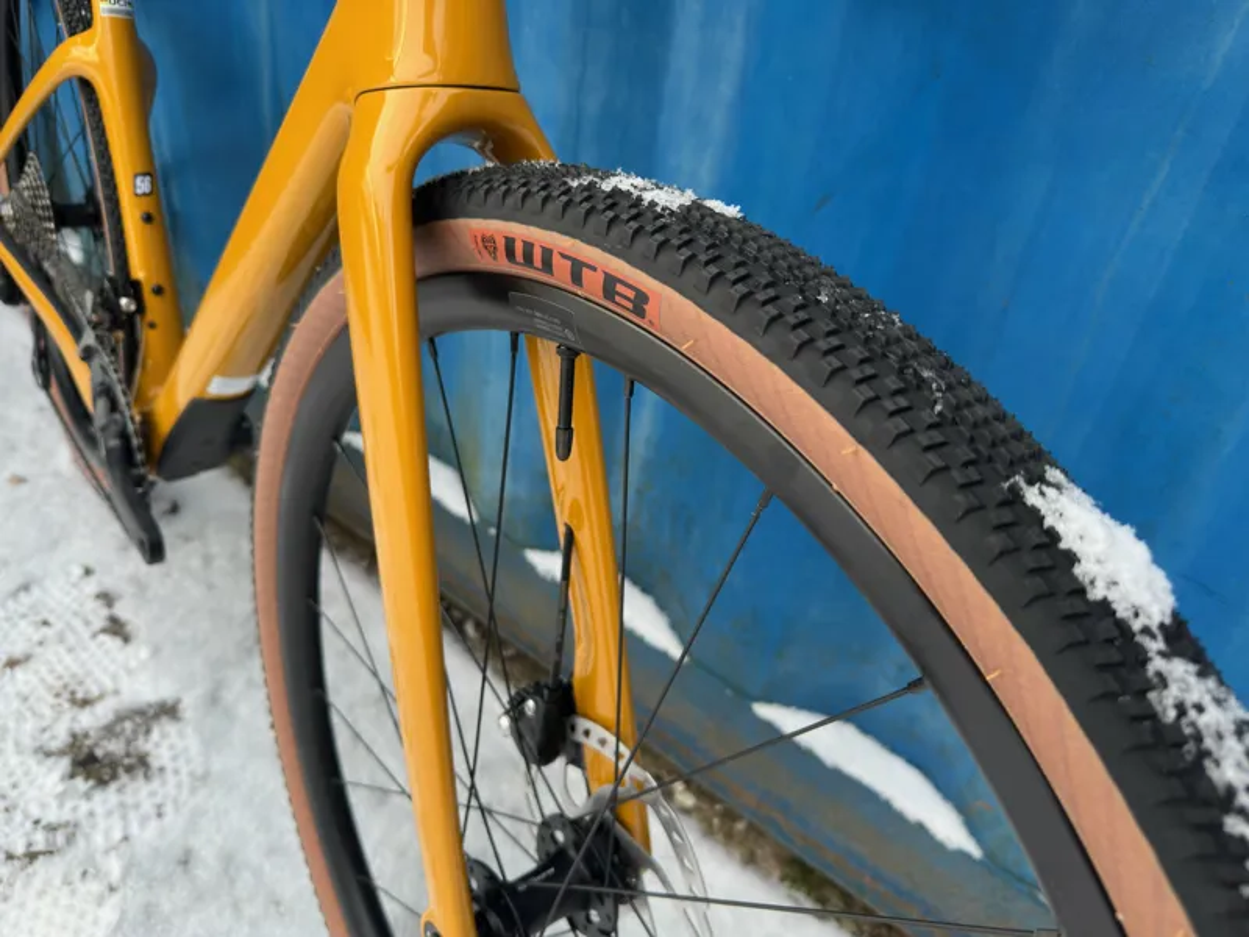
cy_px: 468
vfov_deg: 56.8
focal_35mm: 24
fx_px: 866
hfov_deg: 71.6
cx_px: 624
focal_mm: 6.86
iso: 80
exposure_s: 1/262
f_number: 1.78
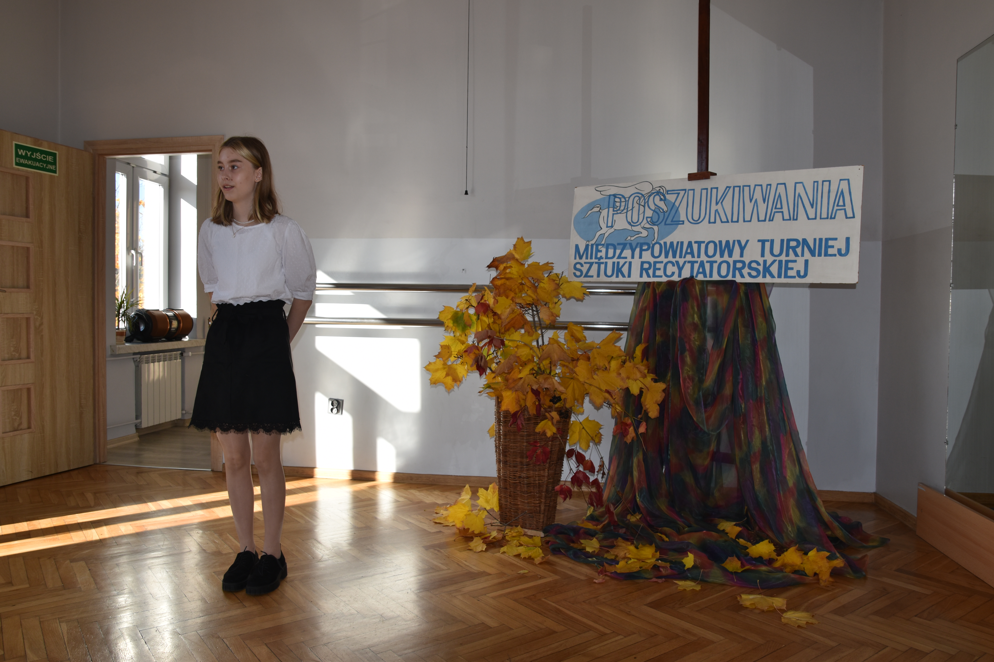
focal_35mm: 26
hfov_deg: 70.4
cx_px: 497
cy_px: 331
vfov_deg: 50.4
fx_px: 704
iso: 160
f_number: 5.6
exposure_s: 1/125
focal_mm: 17
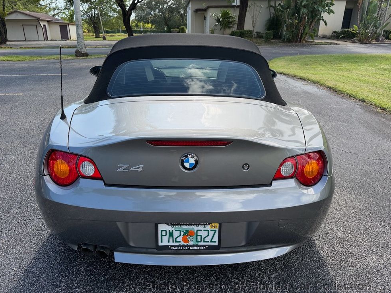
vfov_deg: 54.9
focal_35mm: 25
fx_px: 282
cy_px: 147
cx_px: 189
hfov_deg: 69.4
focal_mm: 6.76
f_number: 1.78
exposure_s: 1/1689
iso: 100
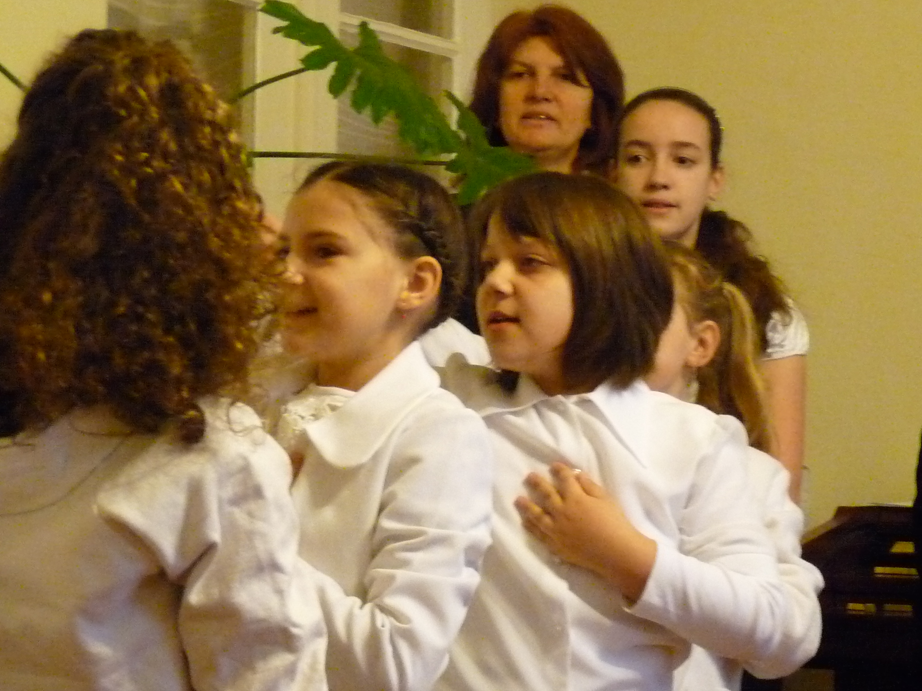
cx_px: 464
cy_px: 343
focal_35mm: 108
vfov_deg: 13.7
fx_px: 2877
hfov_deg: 18.2
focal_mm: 10.8
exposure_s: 1/30
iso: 800
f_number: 3.2
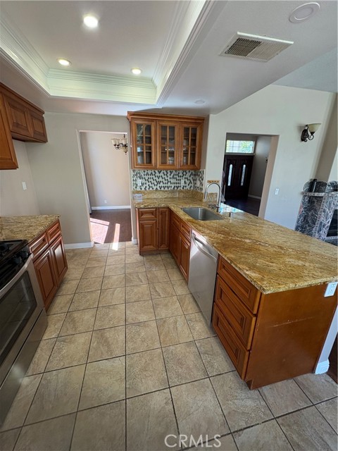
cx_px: 169
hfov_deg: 85.7
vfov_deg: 102.1
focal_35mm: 14
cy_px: 226
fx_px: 182
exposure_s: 1/120
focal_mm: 2.22
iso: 200
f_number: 2.2
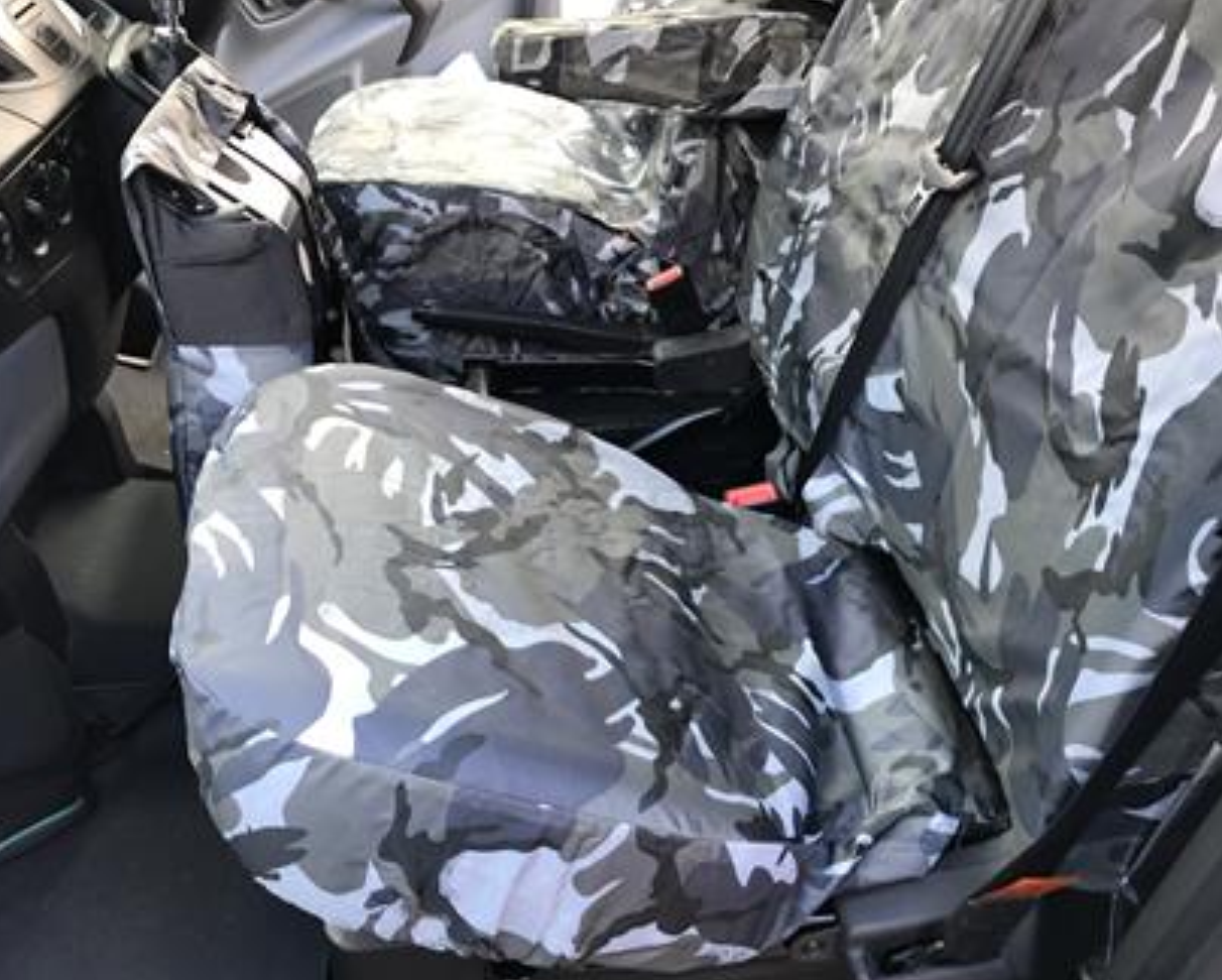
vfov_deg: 48.6
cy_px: 495
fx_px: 1086
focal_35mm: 30
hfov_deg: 58.7
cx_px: 599
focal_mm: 3.99
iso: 25
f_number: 1.8
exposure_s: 1/50
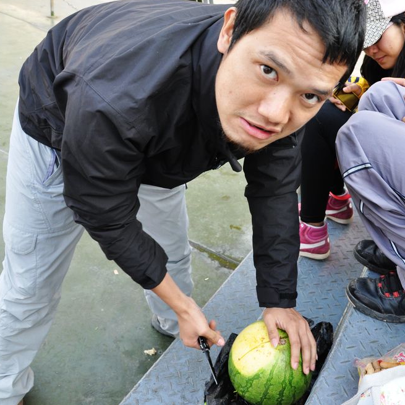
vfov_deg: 47.2
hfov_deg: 46.8
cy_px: 202
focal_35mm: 35
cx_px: 252
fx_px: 463
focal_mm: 18
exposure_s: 1/125
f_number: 5.6
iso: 400
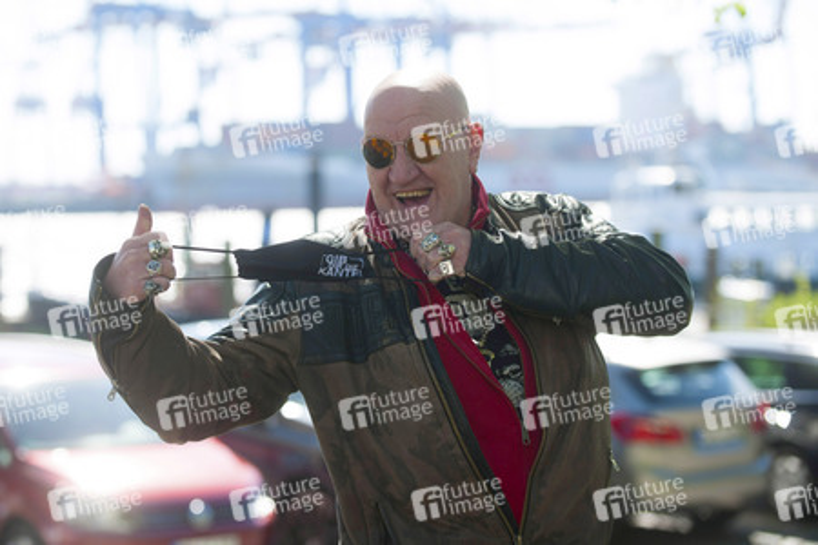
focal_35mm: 98
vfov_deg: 14.0
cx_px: 409
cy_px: 272
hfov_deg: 20.8
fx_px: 2227
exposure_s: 1/800
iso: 200
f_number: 4
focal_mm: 98
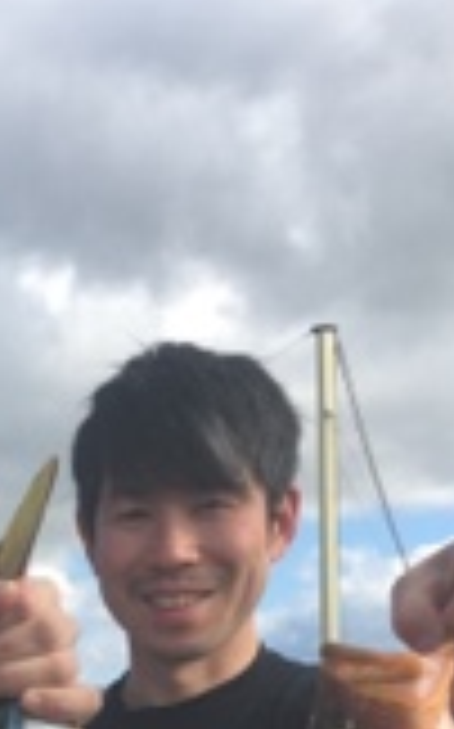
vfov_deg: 24.7
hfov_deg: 16.4
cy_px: 860
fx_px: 1507
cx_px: -103
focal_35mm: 76
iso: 25
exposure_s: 1/855
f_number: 2.2
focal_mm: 4.15
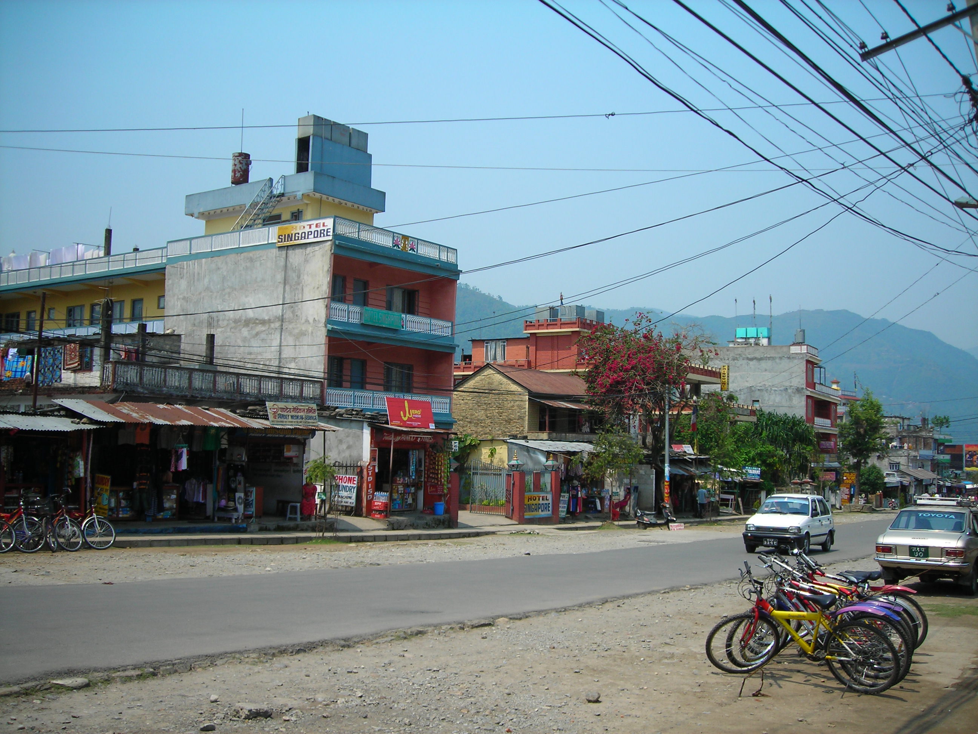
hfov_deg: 49.0
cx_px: 489
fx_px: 1074
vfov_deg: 37.7
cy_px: 367
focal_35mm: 38
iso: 50
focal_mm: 6.3
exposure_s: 1/168
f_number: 6.4
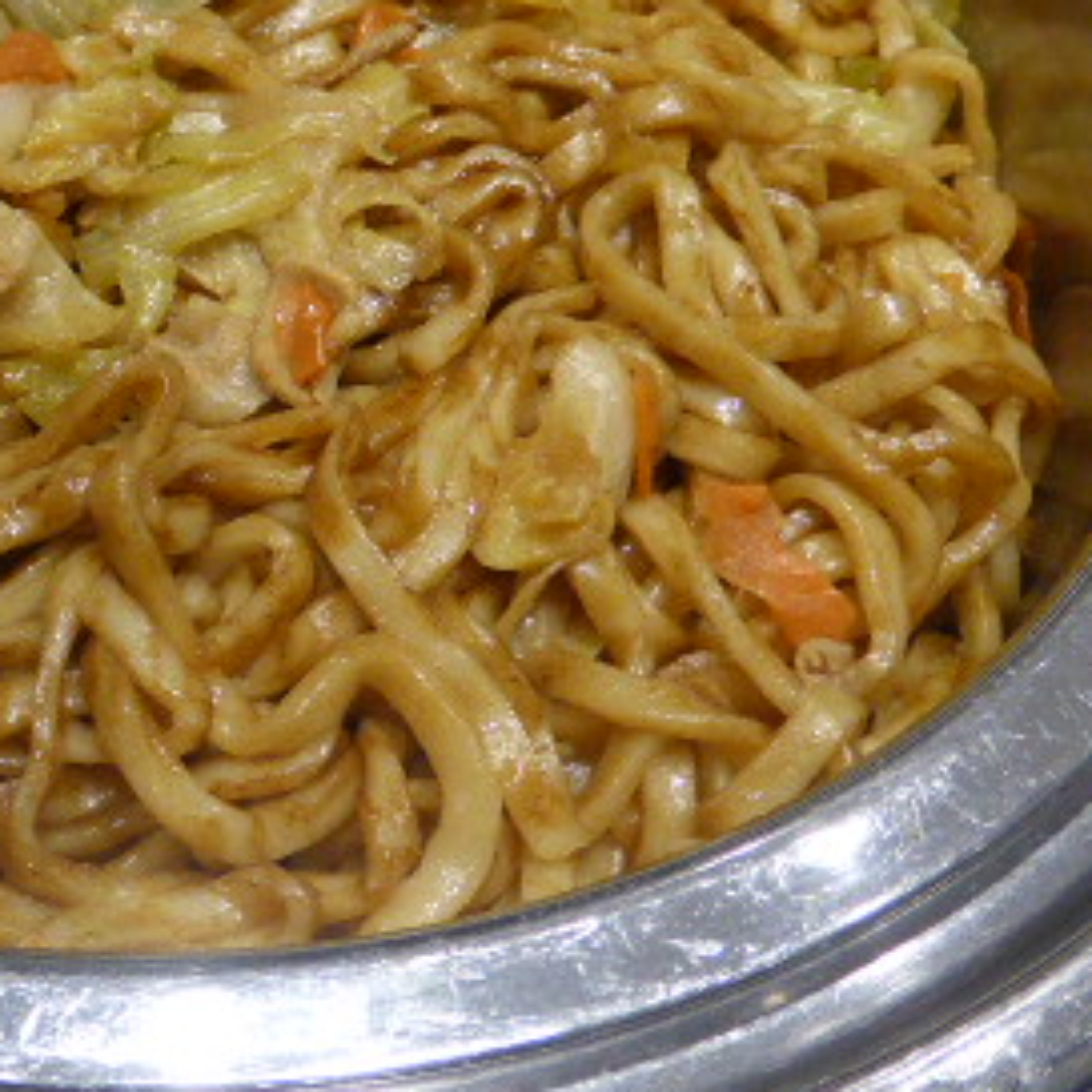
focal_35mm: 52
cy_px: 177
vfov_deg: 31.7
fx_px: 1856
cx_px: 124
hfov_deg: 31.4
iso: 320
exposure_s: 1/60
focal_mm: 4.3
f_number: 3.3
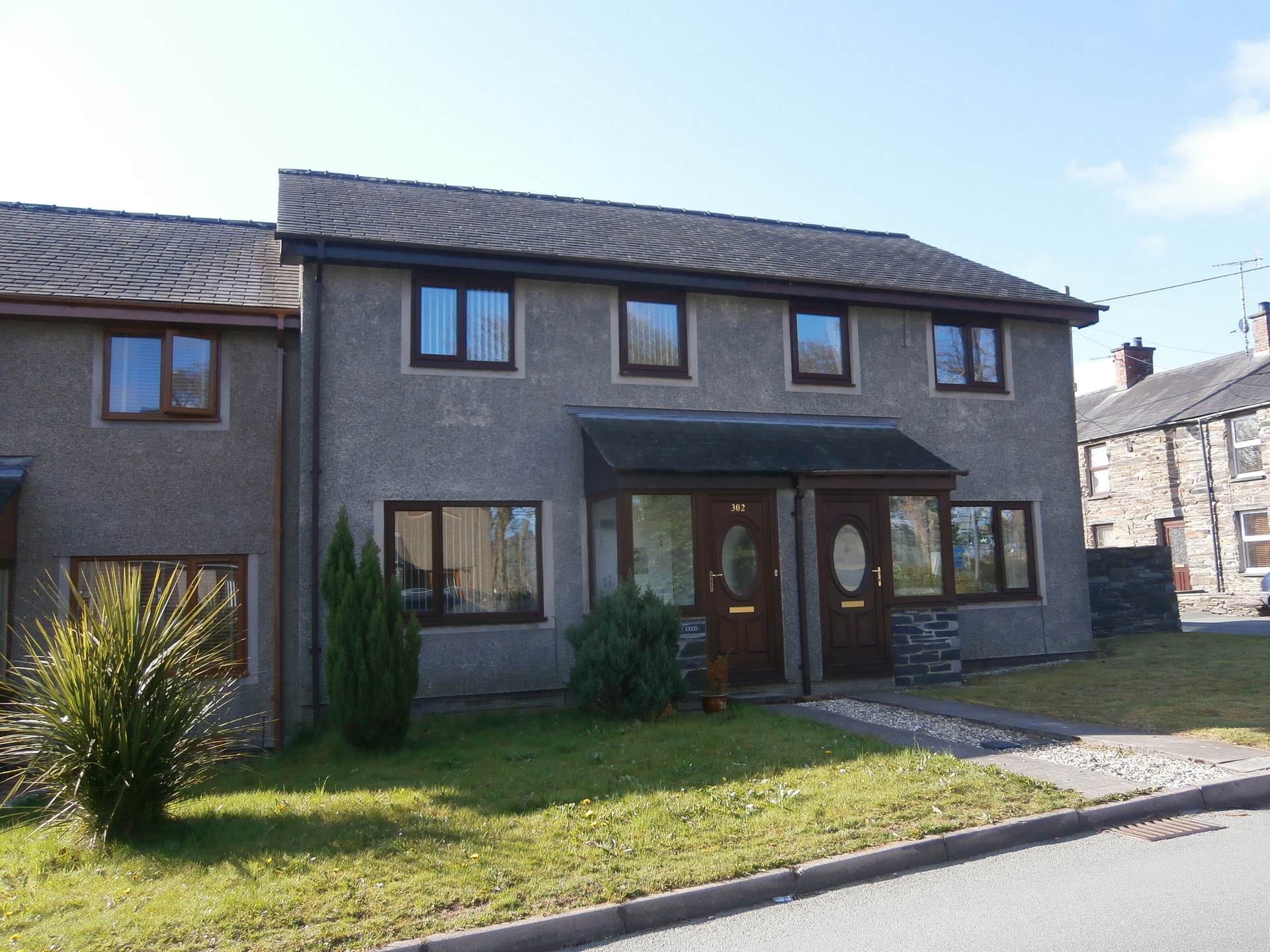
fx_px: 954
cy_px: 476
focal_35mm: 26
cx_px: 635
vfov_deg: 53.1
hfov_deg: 67.3
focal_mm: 4.7
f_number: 2.8
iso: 80
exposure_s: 1/400
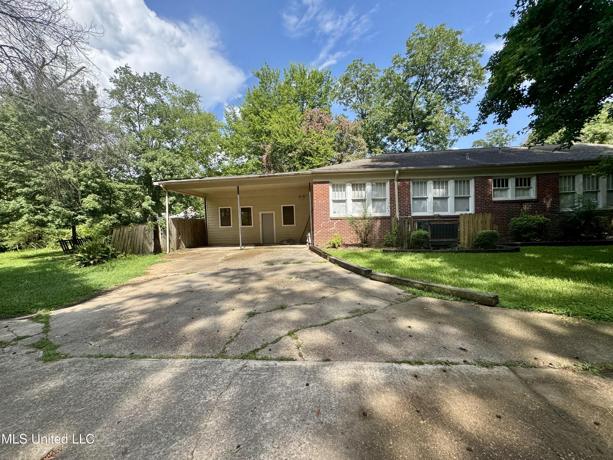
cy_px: 230
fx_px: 248
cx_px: 306
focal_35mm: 14
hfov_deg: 102.1
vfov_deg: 85.7
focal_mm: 2.22
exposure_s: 1/707
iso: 50
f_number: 2.2
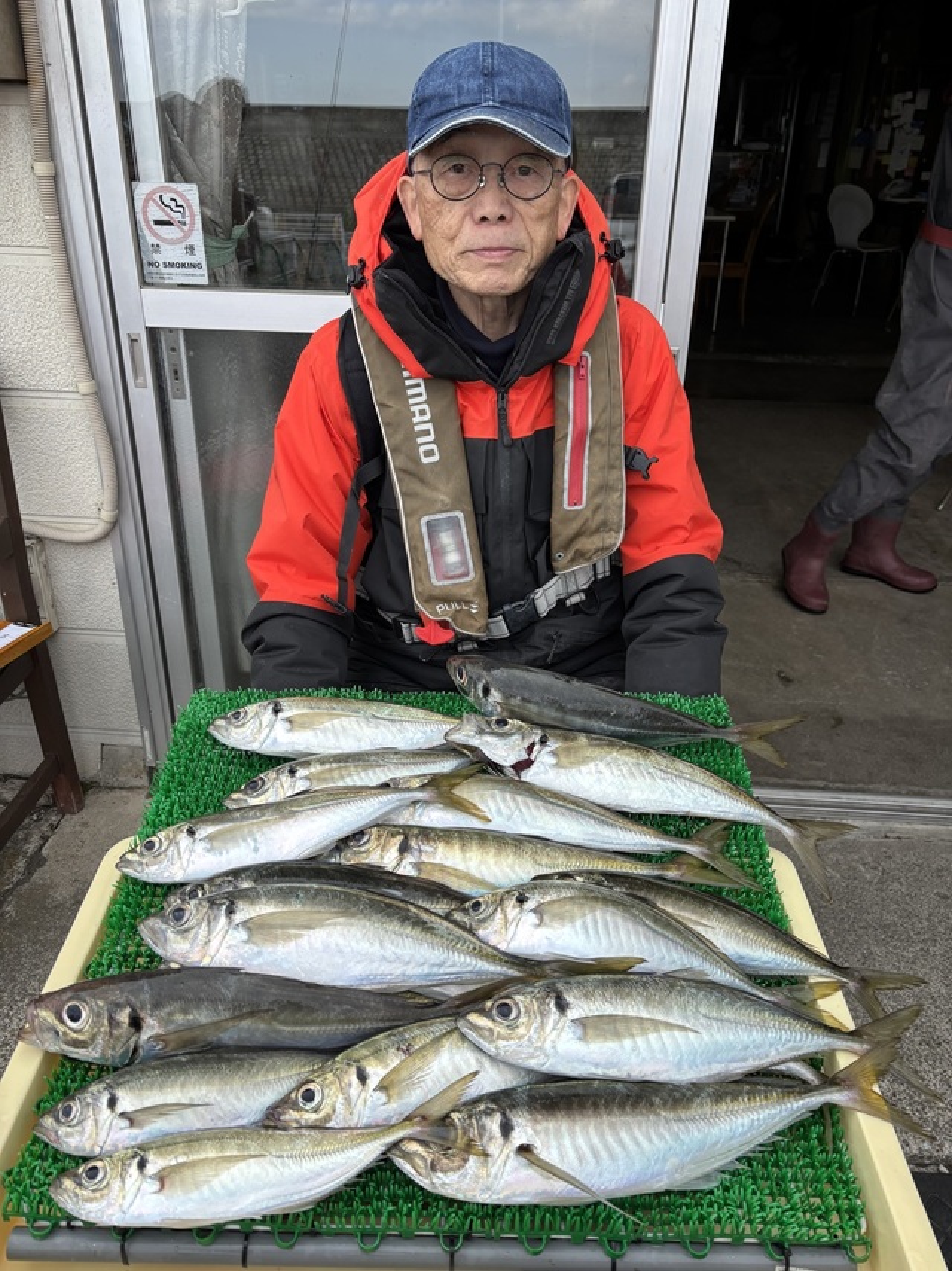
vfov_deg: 67.3
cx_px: 476
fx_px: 954
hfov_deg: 53.0
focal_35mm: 26
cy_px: 636
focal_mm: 5.96
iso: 50
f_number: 1.6
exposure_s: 1/831
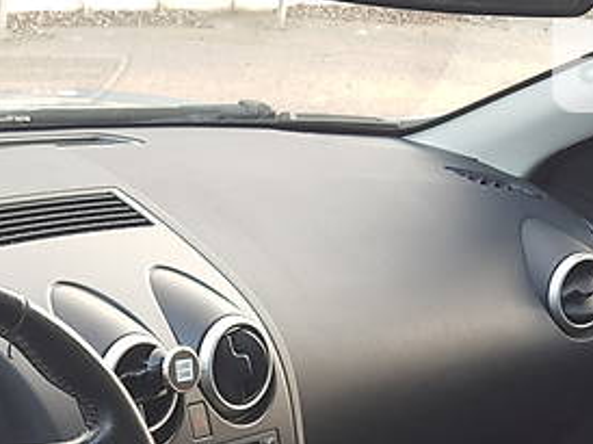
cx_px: 30
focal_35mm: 76
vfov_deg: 17.6
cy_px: 643
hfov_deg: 24.7
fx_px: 1301
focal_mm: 4.2
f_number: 1.7
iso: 80
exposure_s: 1/60
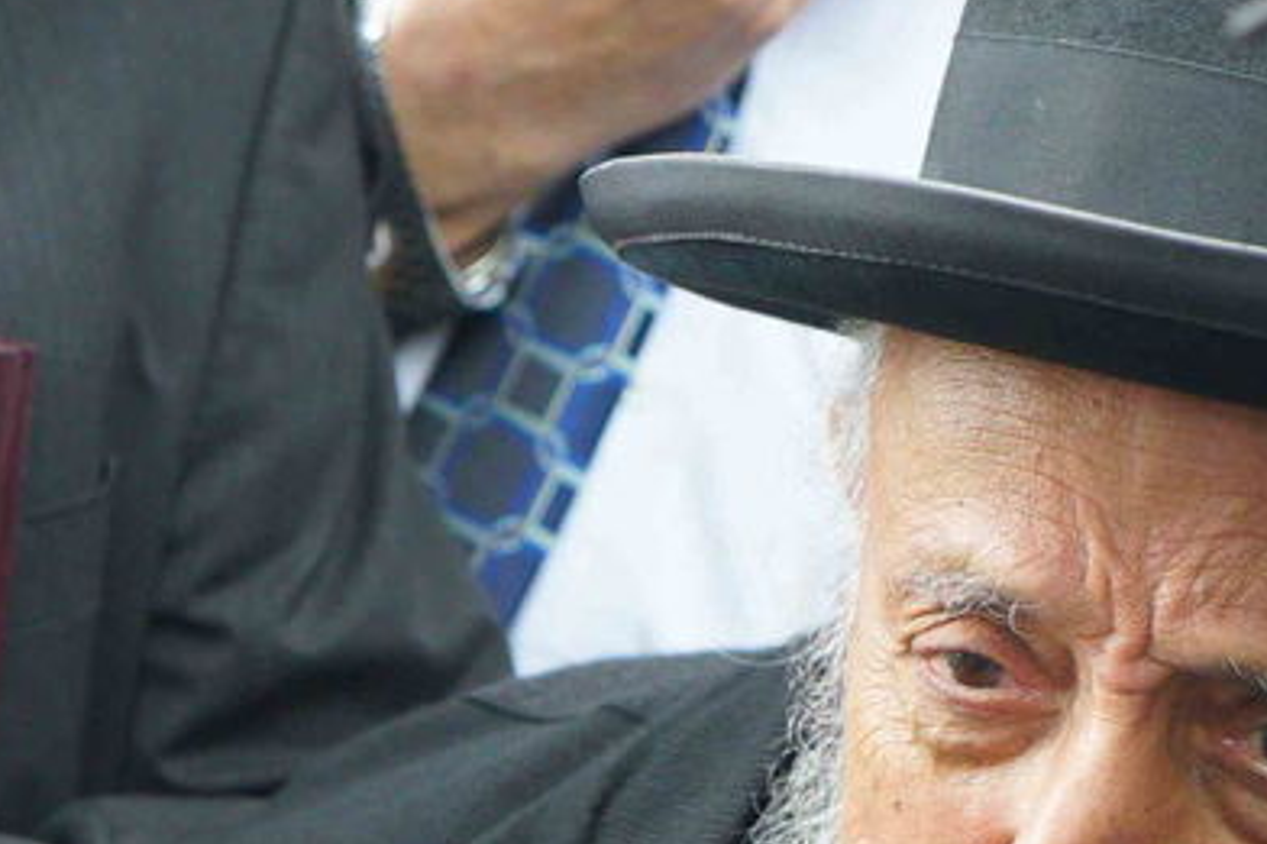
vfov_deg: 8.5
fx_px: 5664
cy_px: 794
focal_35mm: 161
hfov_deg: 12.8
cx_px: 795
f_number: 4
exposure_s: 1/320
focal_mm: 45
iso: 2000
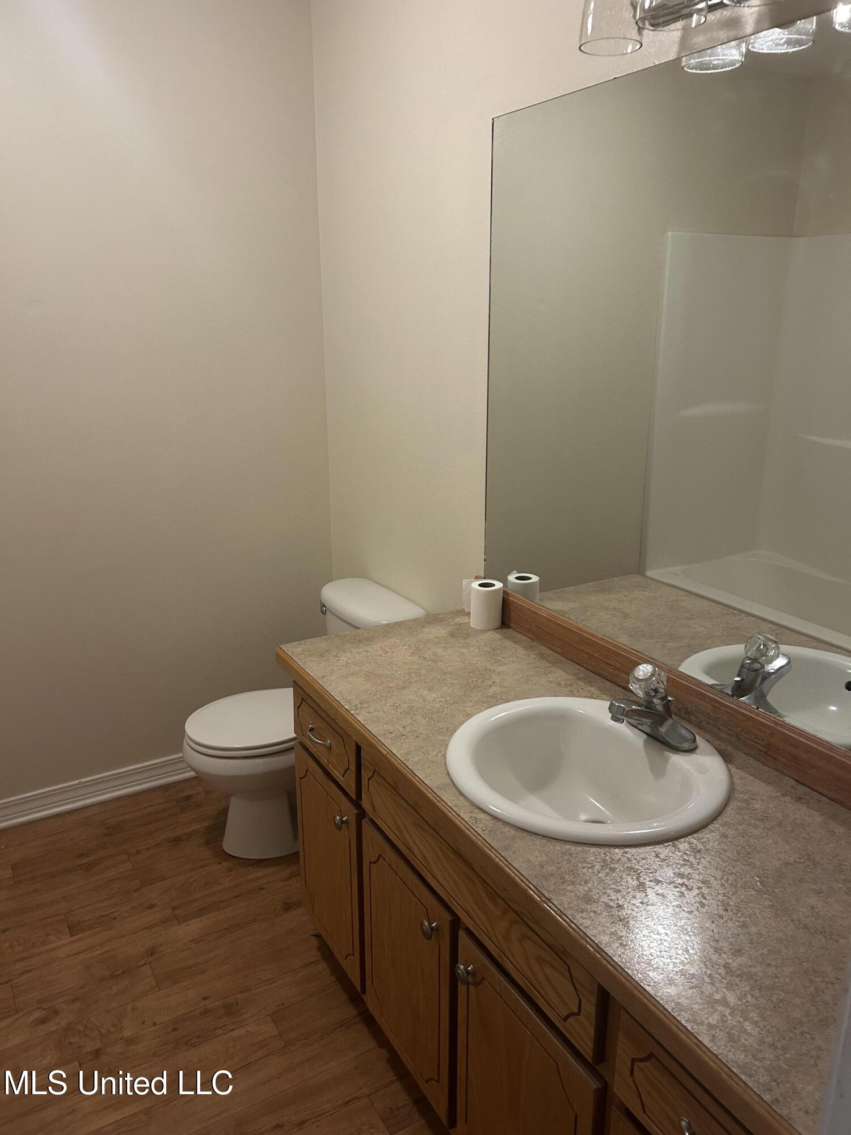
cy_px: 568
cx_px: 426
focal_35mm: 26
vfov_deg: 67.3
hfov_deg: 53.1
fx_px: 852
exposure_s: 1/60
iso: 200
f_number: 1.5
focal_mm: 5.7
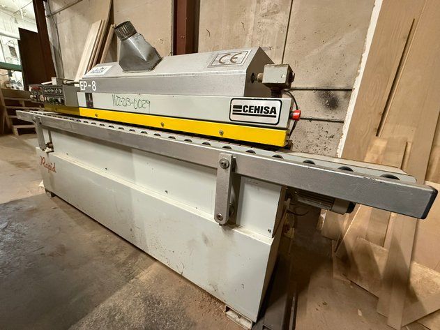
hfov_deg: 102.1
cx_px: 220
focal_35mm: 14
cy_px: 165
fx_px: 178
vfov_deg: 85.7
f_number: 2.2
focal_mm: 2.22
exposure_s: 1/60
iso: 800
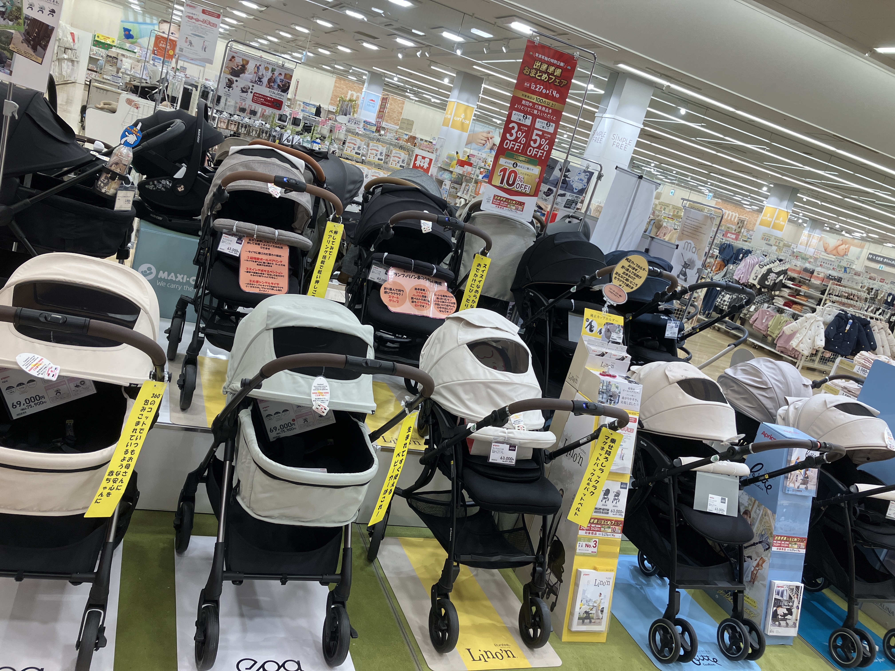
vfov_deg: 49.7
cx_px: 448
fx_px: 724
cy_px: 336
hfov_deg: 63.4
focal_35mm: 28
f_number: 1.8
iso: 64
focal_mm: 3.99
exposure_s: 1/120
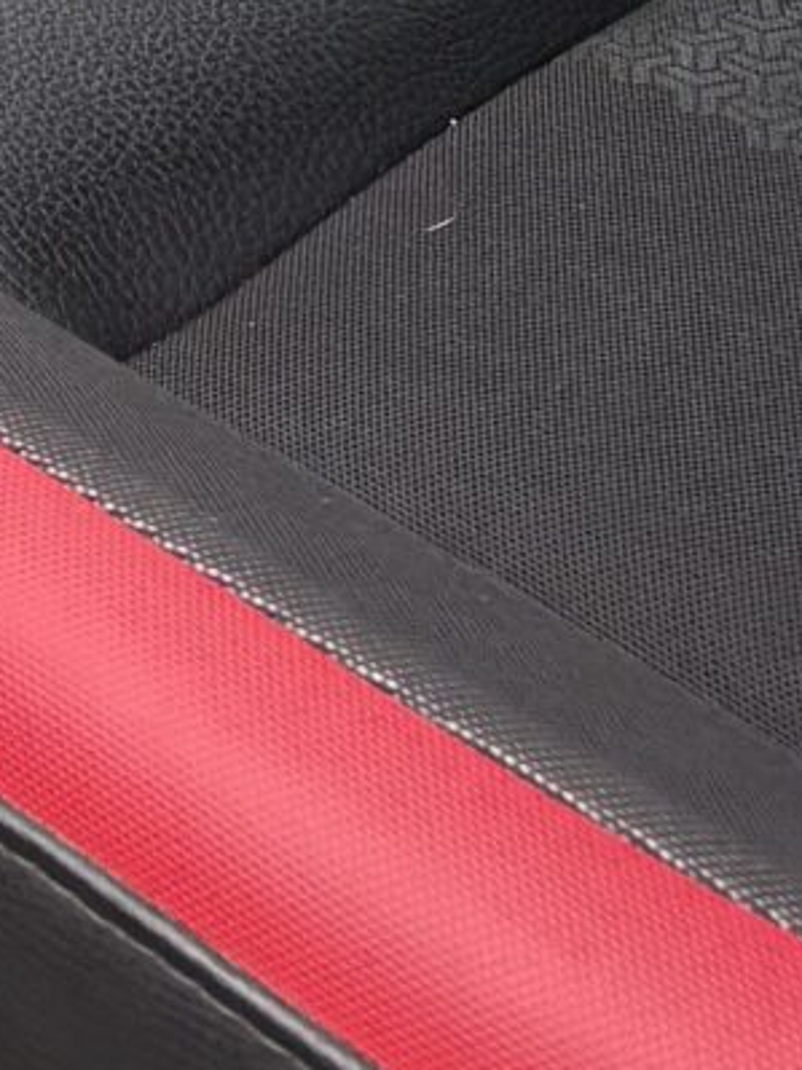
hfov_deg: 8.6
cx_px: -534
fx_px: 5162
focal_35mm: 167
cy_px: -1783
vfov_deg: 9.9
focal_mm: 5.96
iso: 64
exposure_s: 1/453
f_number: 1.6
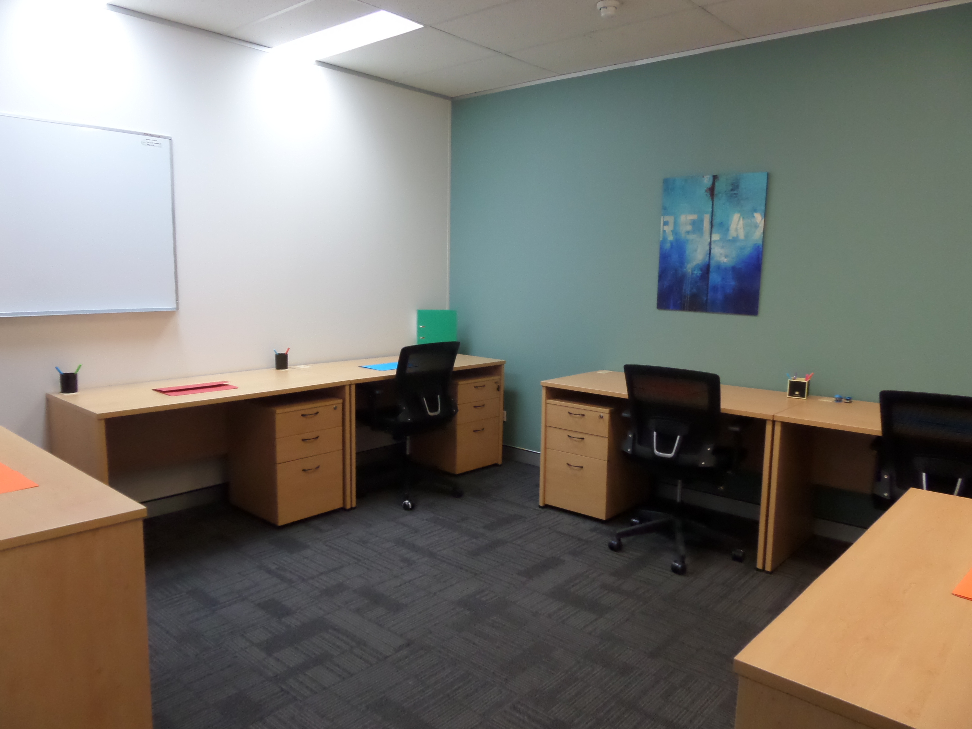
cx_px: 486
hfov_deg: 71.6
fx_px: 674
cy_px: 364
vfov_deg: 56.8
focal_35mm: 24
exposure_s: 1/20
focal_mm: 4
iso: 320
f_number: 3.2
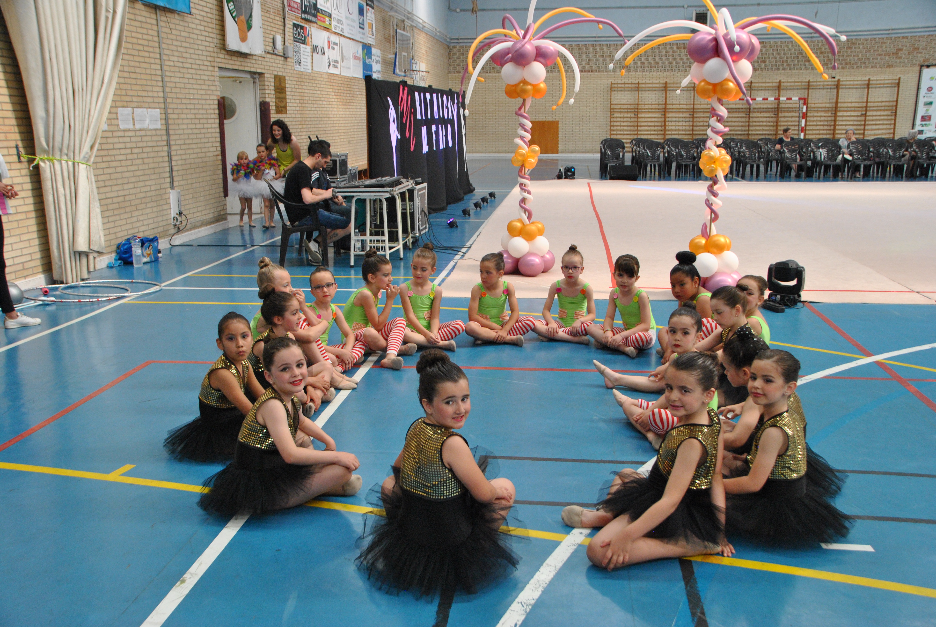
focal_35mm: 38
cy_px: 314
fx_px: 976
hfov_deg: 51.2
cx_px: 468
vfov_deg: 35.6
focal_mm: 25
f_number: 5.6
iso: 800
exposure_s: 1/125
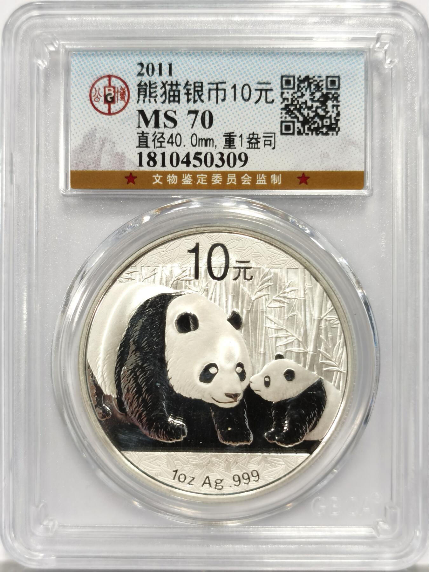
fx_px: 892
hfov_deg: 27.0
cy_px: 286
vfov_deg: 35.5
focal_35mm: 54
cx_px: 214
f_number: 16
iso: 100
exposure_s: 1/100
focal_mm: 5.56
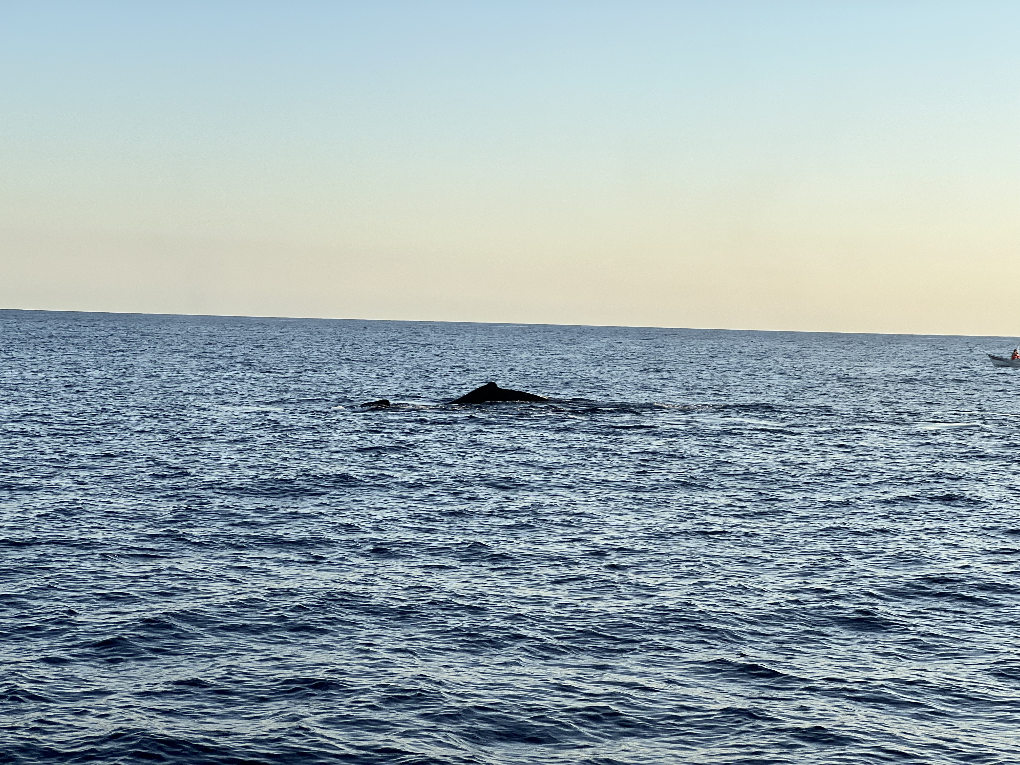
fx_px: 2269
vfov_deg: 19.1
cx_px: 510
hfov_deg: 25.3
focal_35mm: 77
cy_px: 382
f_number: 2.8
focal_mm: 9
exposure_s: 1/415
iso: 32
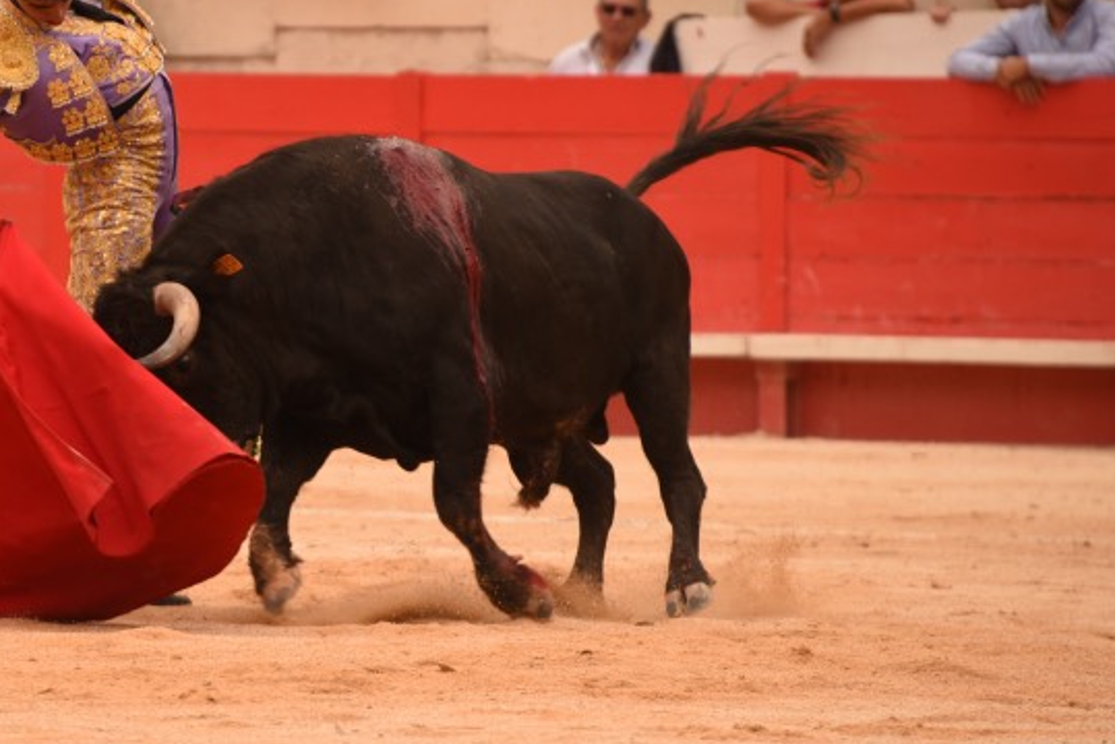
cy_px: 247
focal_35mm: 501
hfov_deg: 4.1
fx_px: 15525
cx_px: 228
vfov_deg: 2.7
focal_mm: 300
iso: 400
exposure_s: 1/640
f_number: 6.3
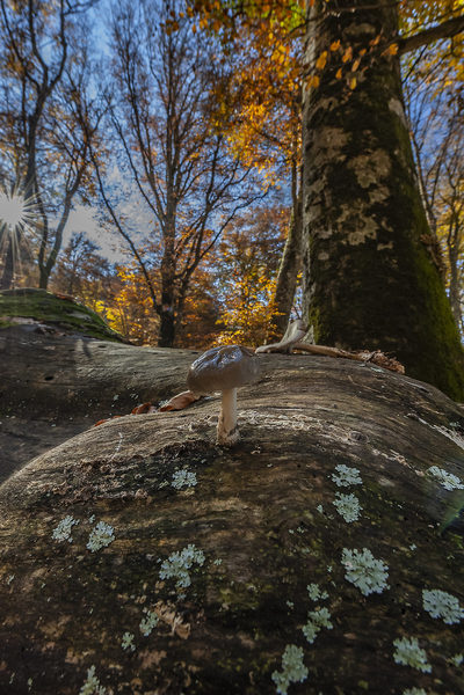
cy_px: 348
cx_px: 232
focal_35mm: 18
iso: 1250
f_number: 18
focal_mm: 18
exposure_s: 1/80
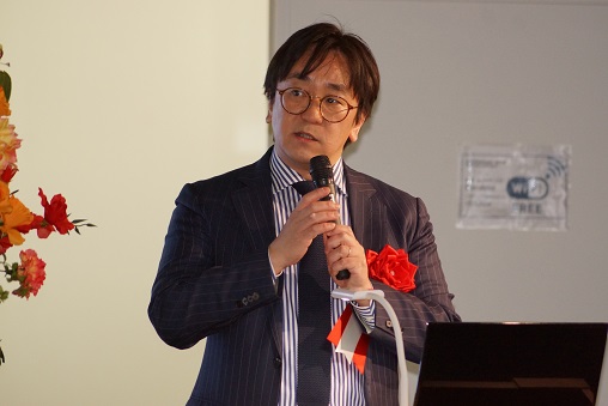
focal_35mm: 300
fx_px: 5068
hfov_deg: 6.9
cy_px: 203
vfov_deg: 4.6
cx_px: 304
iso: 1250
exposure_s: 1/160
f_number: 5.6
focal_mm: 200
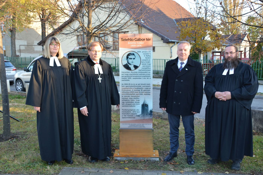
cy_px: 88
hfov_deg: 53.1
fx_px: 263
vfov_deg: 36.9
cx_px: 132
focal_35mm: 36
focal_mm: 24
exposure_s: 1/125
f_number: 5.6
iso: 400
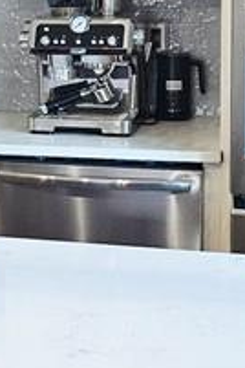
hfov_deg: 10.4
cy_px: 103
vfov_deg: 16.7
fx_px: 1245
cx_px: -229
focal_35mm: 122
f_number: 1.8
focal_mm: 5.4
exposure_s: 1/120
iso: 250
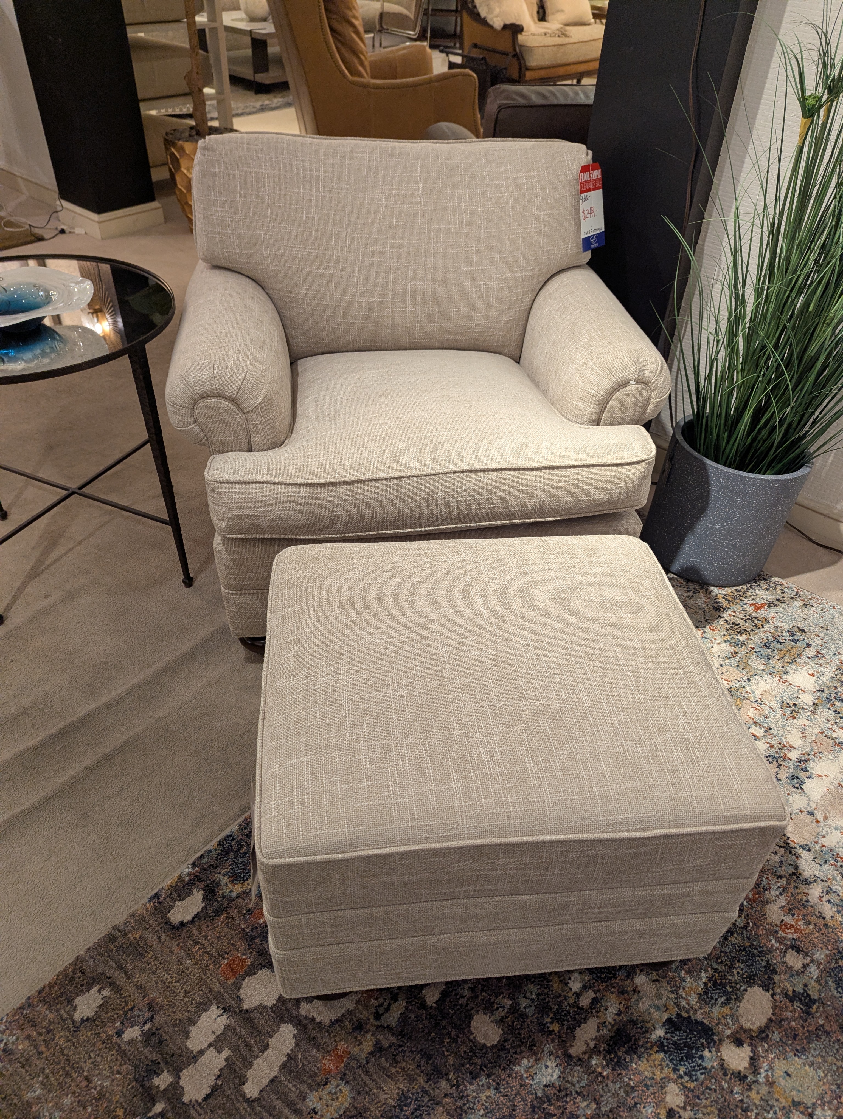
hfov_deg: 56.9
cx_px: 422
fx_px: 777
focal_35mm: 24
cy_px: 560
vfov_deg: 71.5
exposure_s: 1/60
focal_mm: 6.81
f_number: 1.85
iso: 181
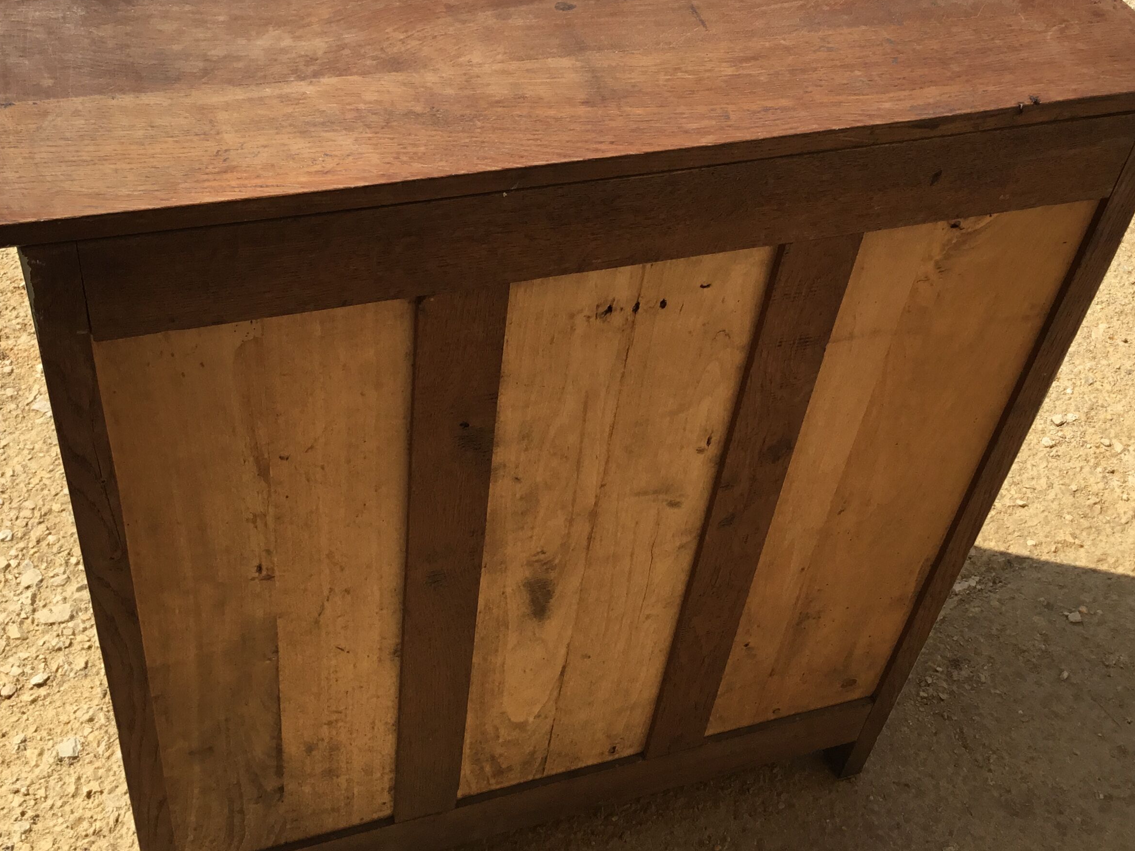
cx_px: 534
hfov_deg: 43.8
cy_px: 331
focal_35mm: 43
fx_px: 1410
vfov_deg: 33.5
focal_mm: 3.3
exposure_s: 1/1404
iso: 25
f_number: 2.4
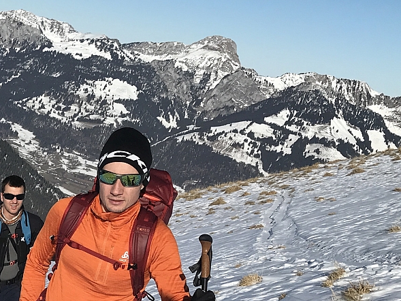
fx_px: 881
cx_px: -61
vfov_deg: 18.7
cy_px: 323
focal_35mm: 76
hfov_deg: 23.7
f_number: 1.8
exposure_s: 1/5319
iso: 20
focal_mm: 3.99
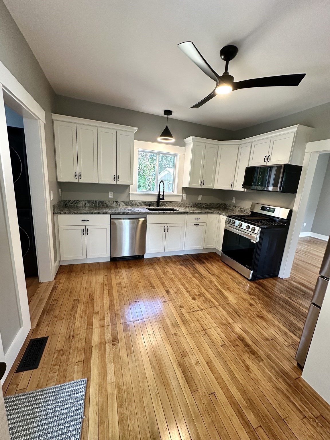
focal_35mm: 14
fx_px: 178
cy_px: 220
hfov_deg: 85.7
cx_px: 165
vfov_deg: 102.1
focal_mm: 2.22
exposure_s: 1/120
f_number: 2.2
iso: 200
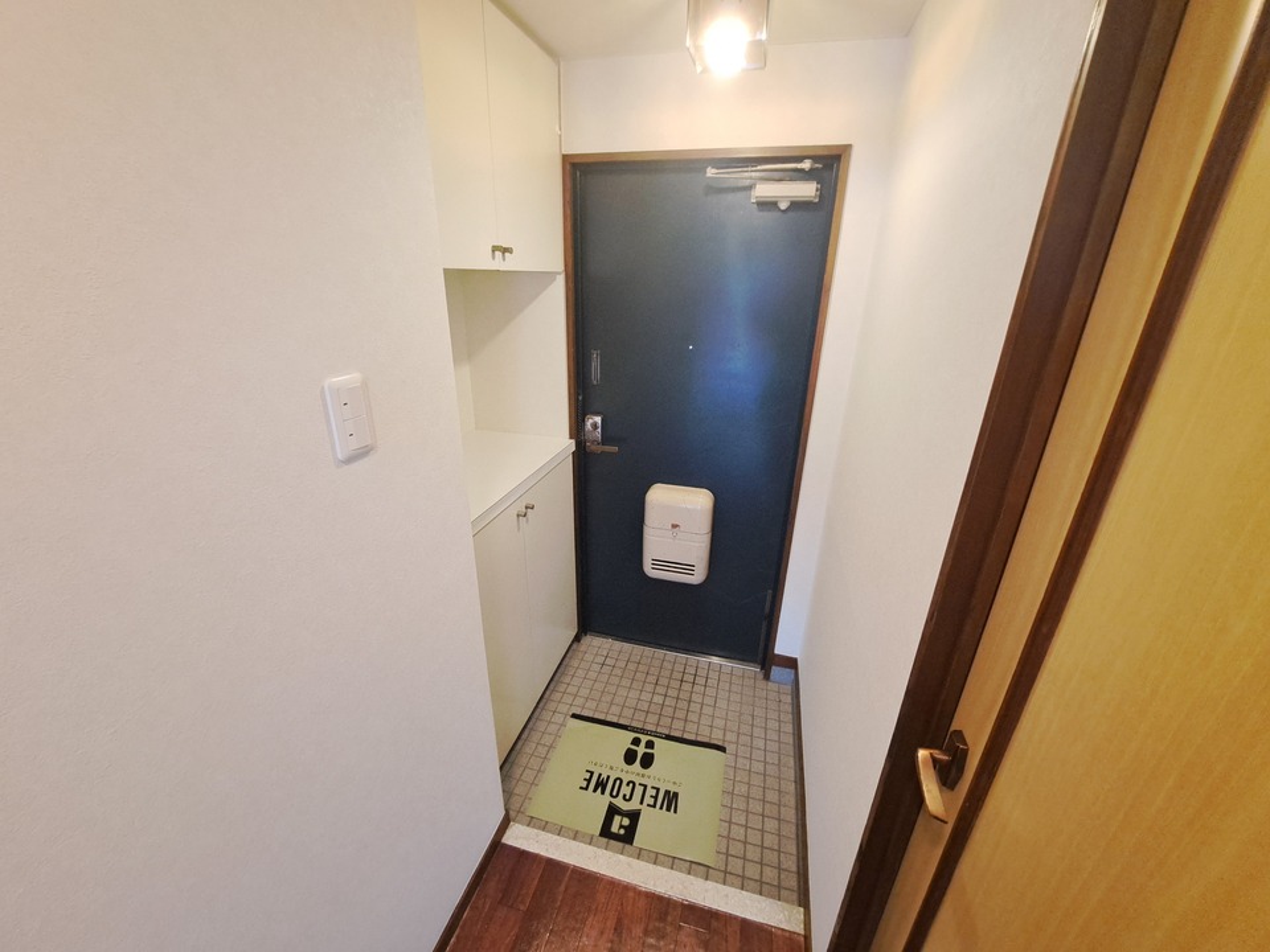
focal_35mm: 13
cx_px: 635
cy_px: 476
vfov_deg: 89.9
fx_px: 477
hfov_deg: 106.2
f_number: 2.2
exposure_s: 1/24
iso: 320
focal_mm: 1.74
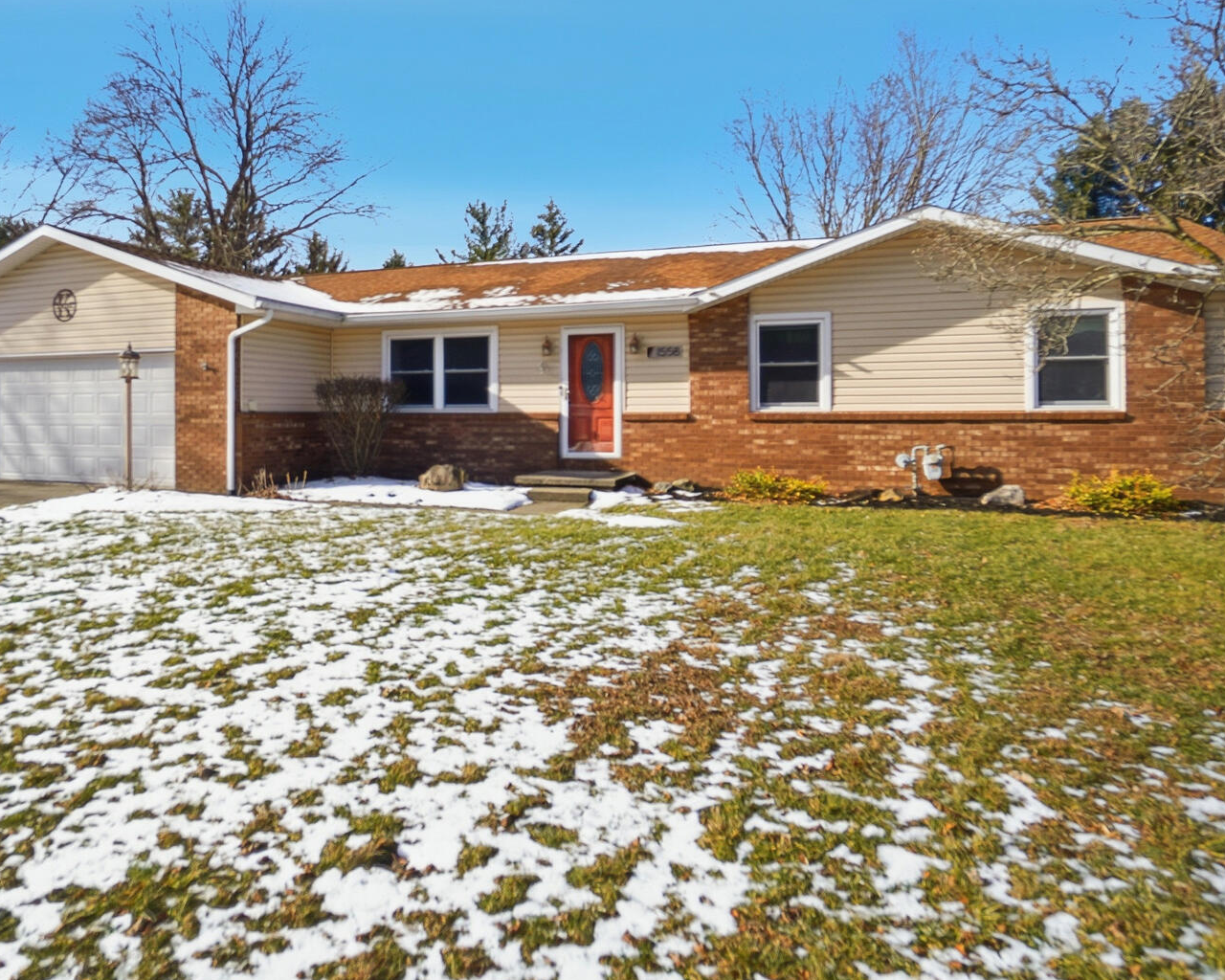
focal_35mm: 22
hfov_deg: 74.5
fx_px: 798
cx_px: 510
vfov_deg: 62.6
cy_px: 398
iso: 125
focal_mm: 10
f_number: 5.6
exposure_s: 1/4000
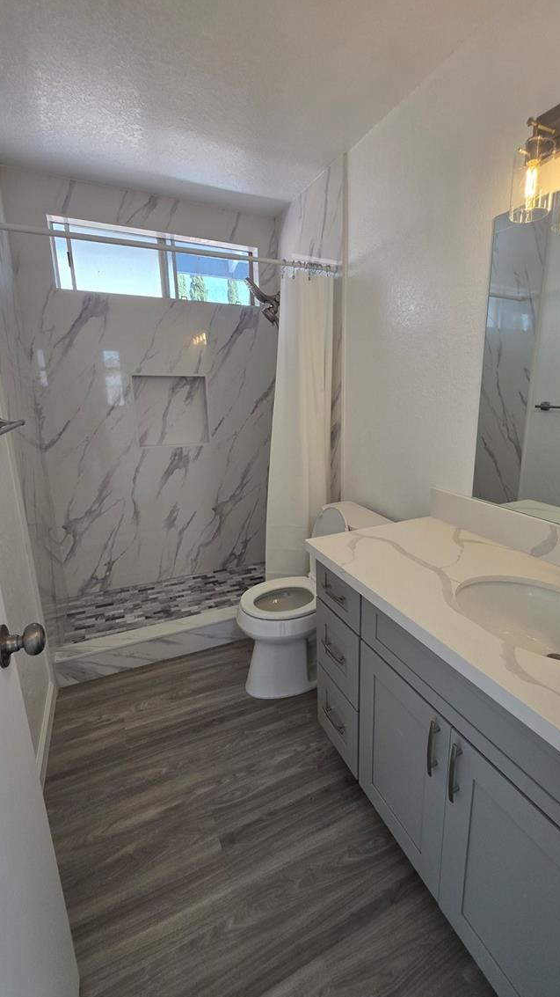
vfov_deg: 103.0
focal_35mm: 15
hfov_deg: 69.9
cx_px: 332
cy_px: 496
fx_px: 396
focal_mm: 2.2
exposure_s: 1/120
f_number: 1.9
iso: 100
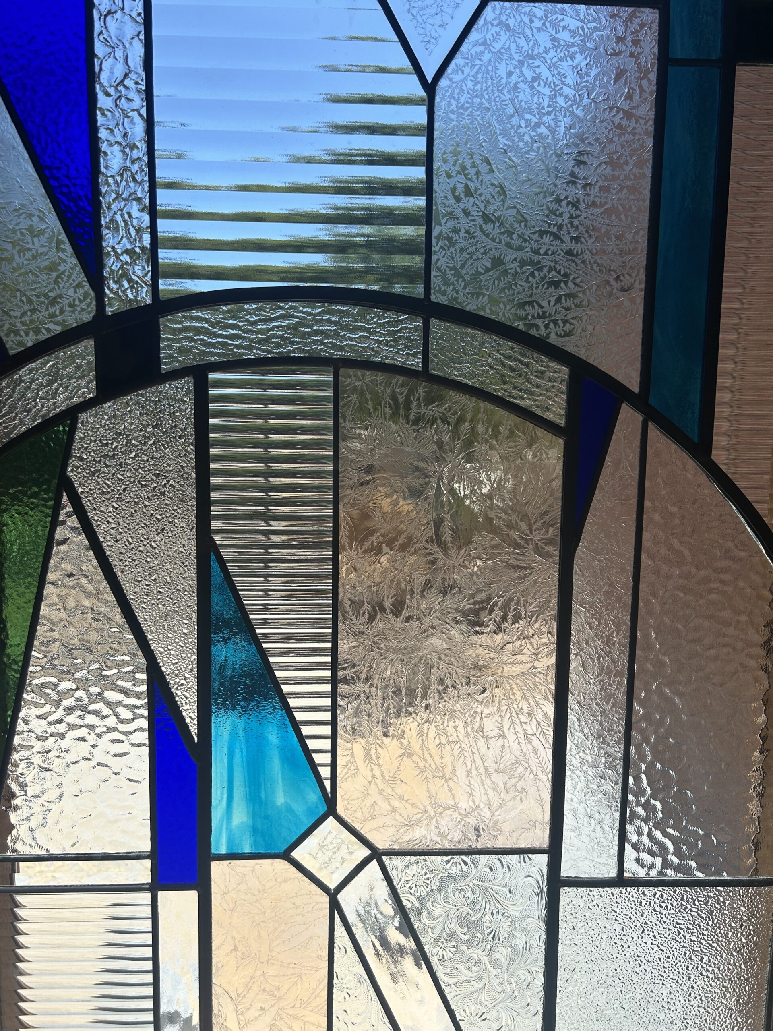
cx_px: 386
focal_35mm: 26
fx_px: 774
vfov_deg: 67.3
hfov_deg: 53.1
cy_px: 516
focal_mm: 5.7
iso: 50
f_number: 1.5
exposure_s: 1/2915
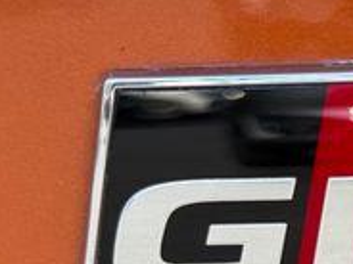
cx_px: 562
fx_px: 1703
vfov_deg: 8.8
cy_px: 270
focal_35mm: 167
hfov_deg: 11.3
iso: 100
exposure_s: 1/675
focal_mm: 6.76
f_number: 1.78
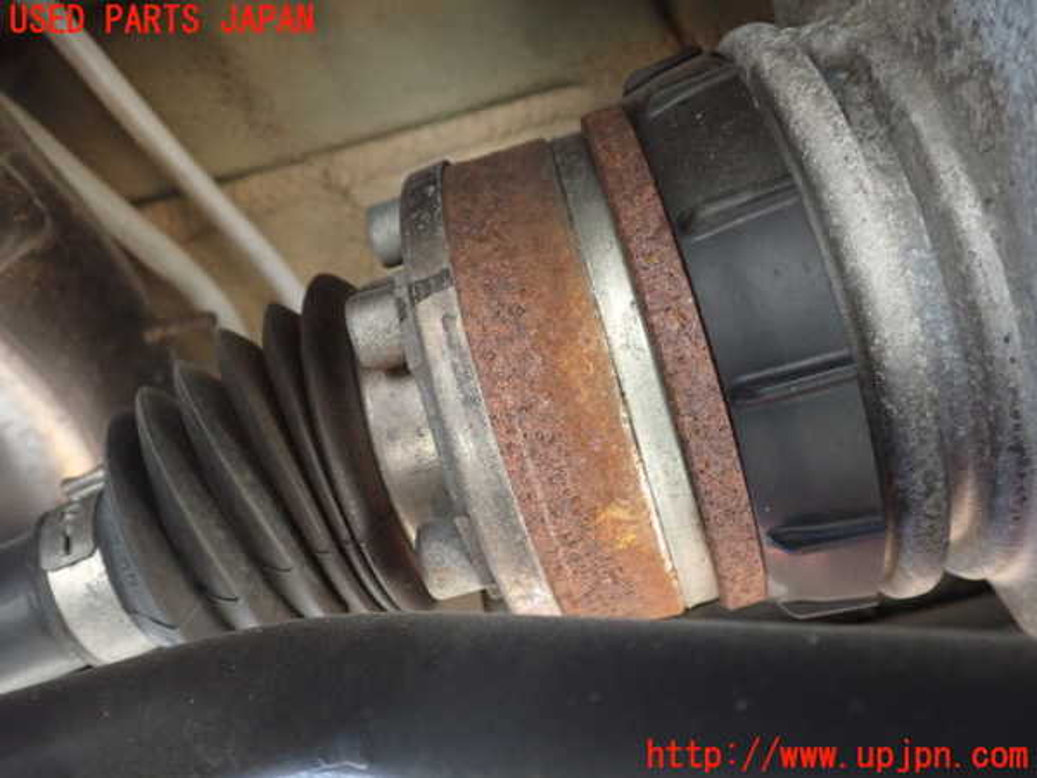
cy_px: 389
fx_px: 899
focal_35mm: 30
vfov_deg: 46.8
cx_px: 518
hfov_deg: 60.0
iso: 800
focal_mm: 5.4
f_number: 2.3
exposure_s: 1/30
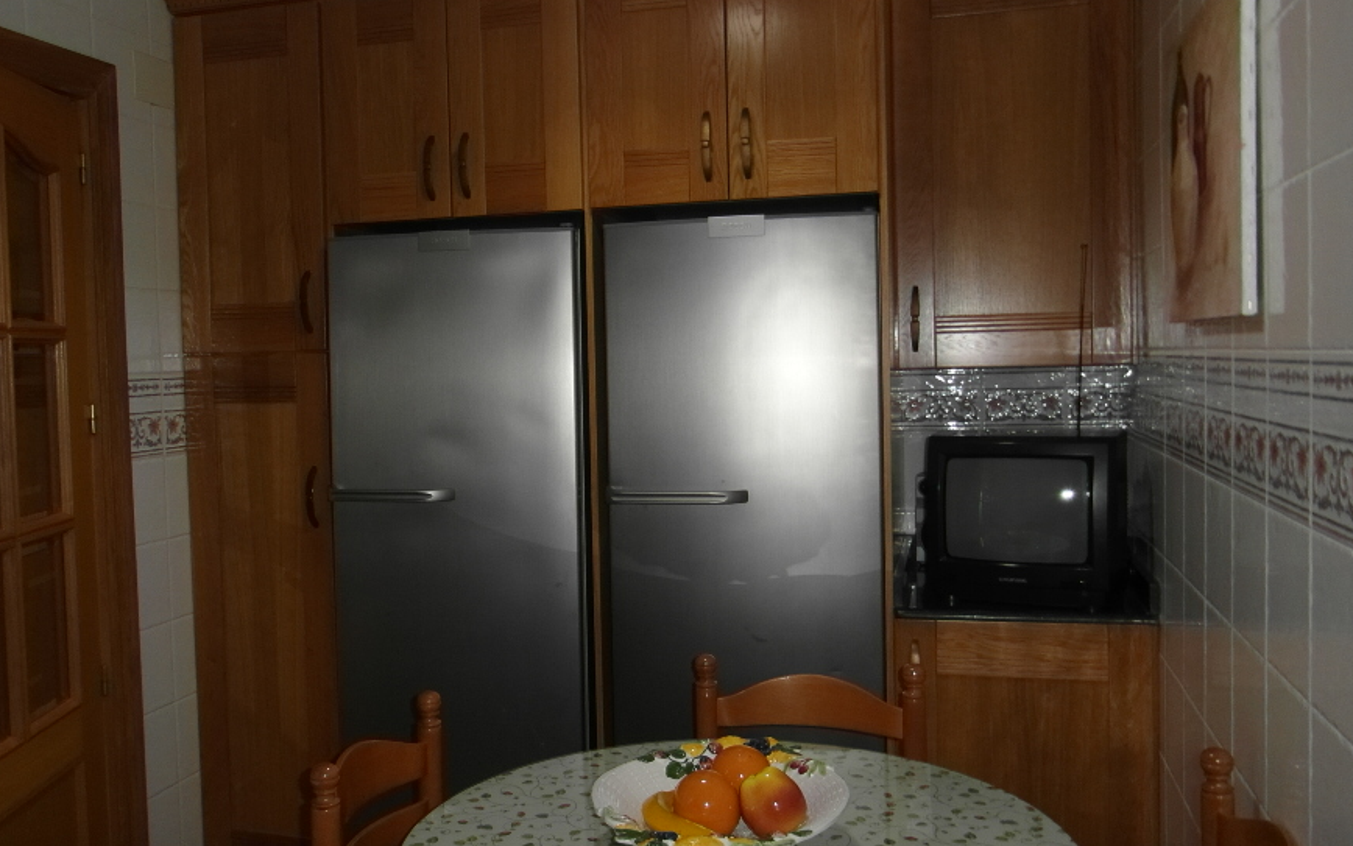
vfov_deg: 41.9
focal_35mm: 30
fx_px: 1106
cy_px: 413
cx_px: 578
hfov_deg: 62.6
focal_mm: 4
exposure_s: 1/30
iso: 100
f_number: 3.2
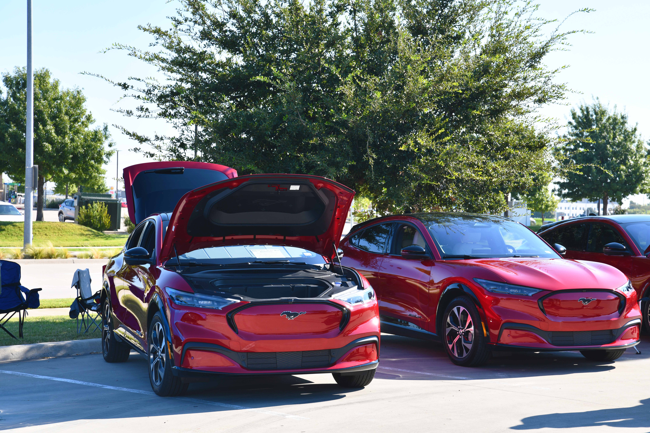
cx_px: 325
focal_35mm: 70
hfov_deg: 28.8
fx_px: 1264
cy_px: 216
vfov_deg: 19.5
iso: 100
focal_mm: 70
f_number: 7.1
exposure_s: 1/200
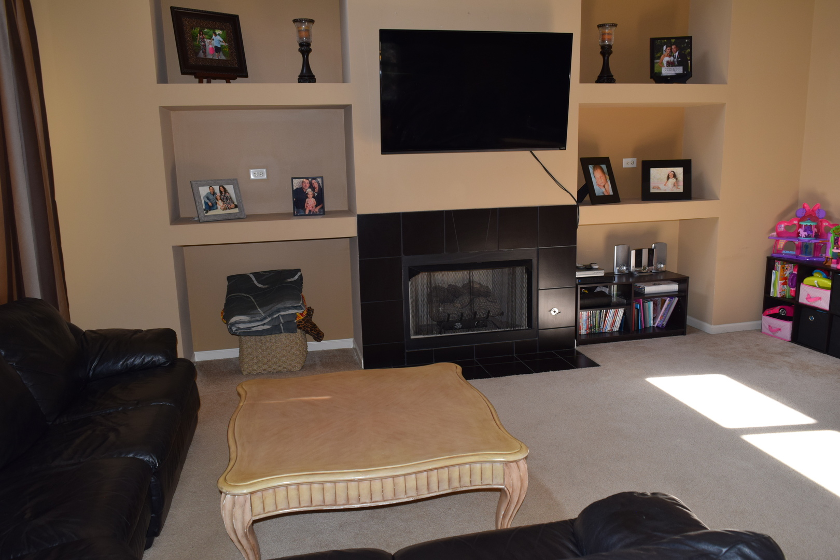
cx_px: 420
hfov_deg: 67.4
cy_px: 280
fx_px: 630
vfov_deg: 47.9
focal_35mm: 27
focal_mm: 18
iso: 500
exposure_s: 1/125
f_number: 5.6
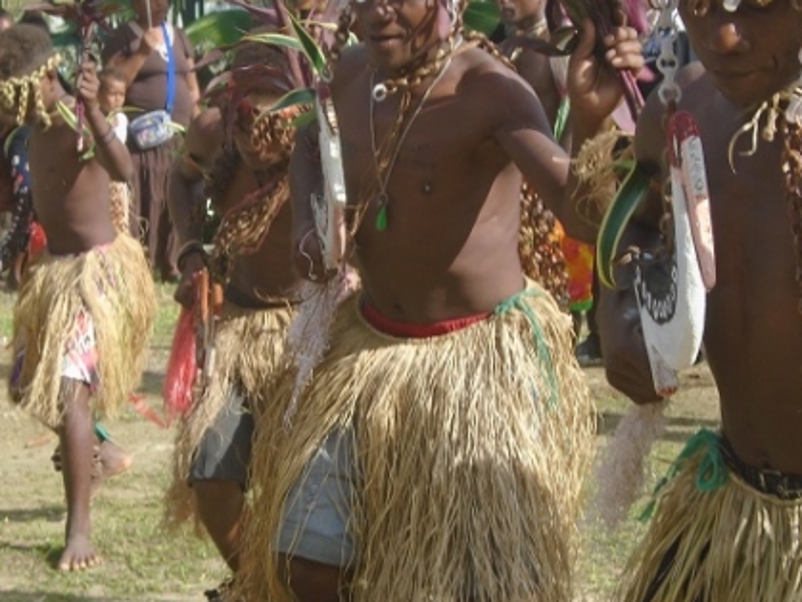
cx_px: 288
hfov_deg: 18.8
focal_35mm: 104
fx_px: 2411
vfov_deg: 14.2
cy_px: 243
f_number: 5.5
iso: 100
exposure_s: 1/250
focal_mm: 12
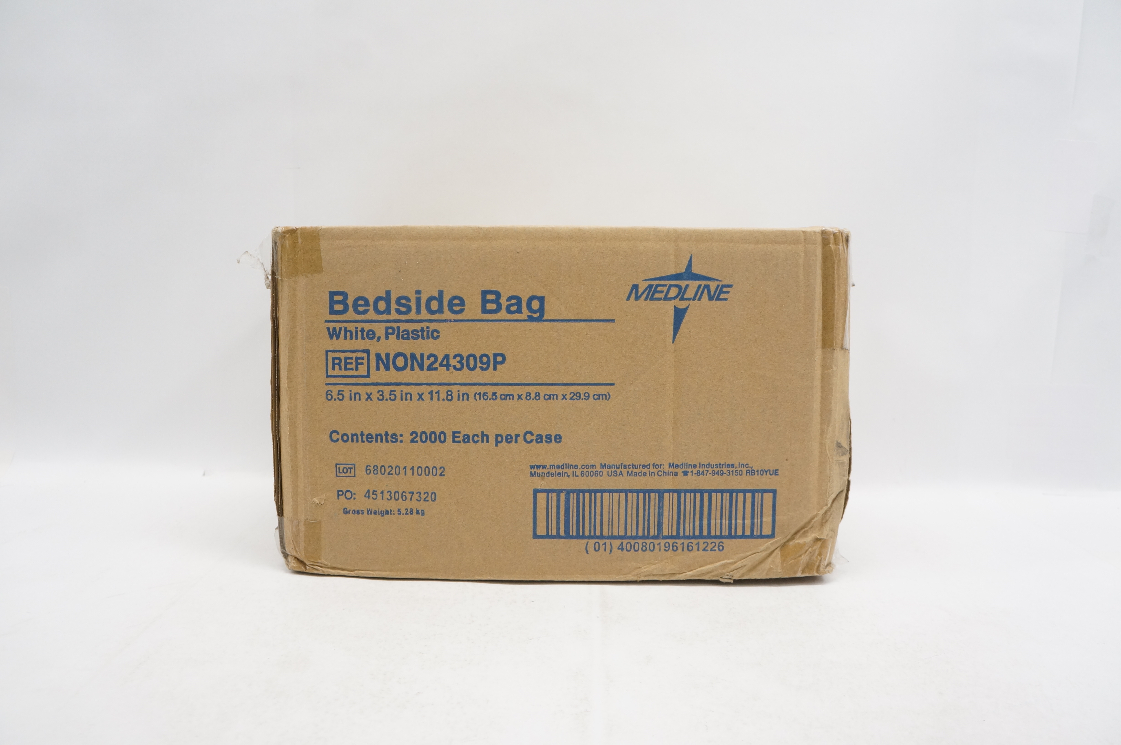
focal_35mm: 27
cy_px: 372
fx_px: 840
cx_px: 560
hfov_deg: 67.4
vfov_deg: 47.8
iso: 800
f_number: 5.6
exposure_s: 1/160
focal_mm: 18
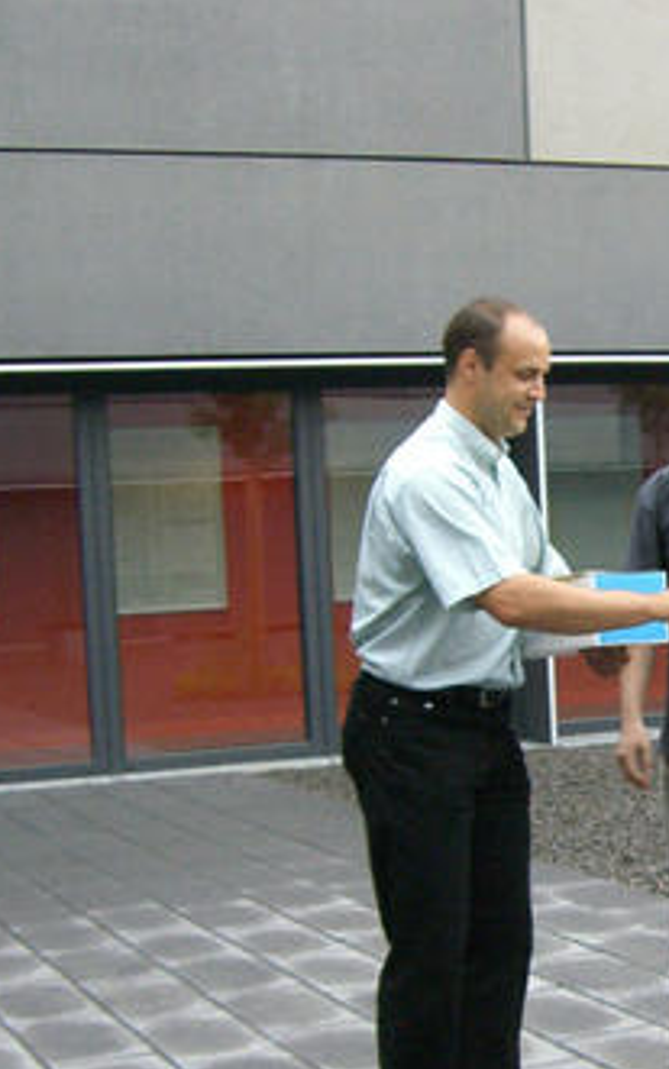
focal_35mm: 78
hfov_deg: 16.2
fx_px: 2274
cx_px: 734
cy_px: 691
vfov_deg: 26.4
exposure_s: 1/125
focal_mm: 6.2
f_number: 2.7
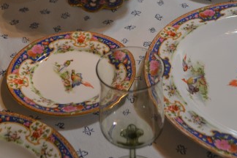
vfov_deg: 16.6
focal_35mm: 80
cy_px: -10
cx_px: 146
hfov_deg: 25.3
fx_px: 527
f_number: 4
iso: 400
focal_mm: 24
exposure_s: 1/40
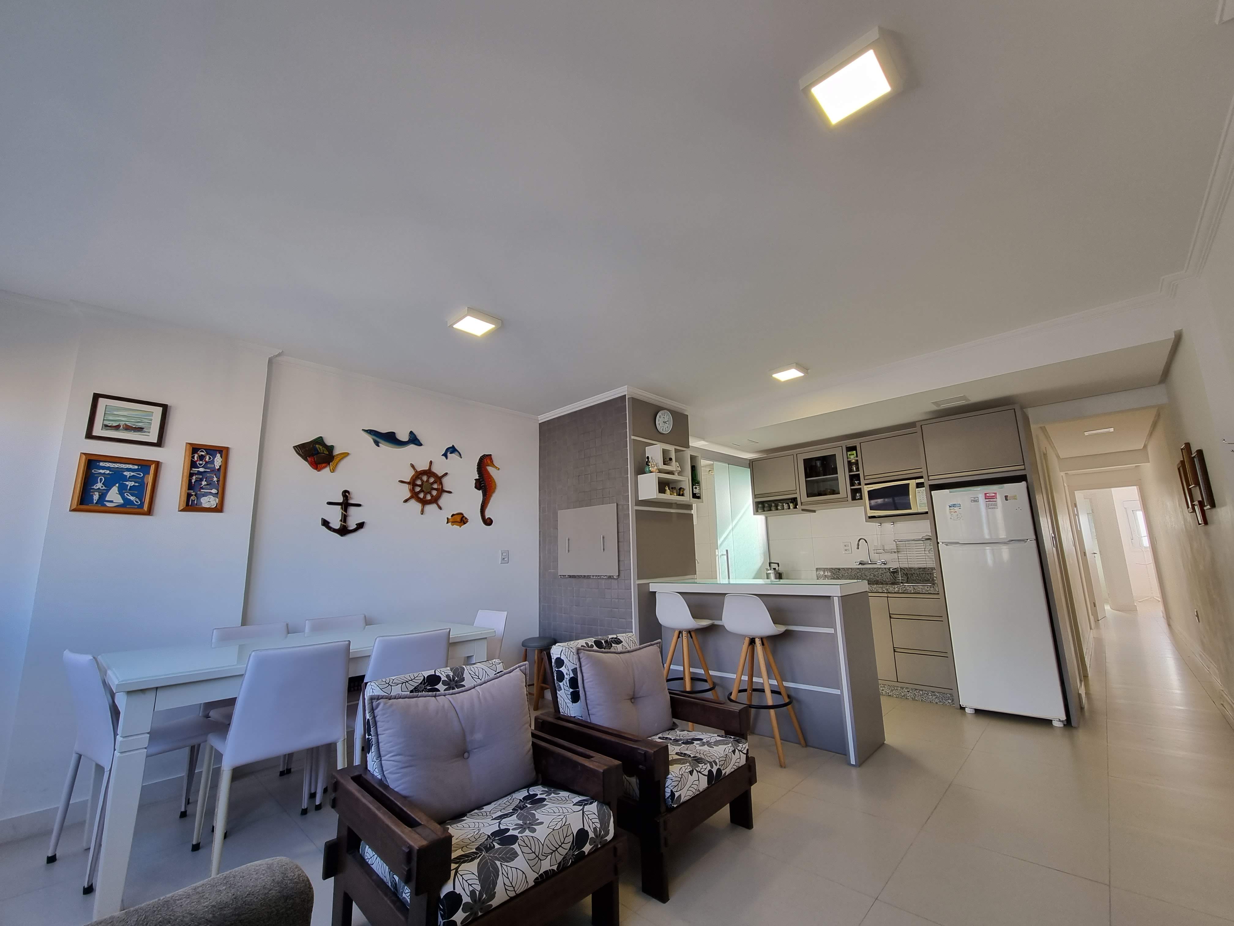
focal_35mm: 13
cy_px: 463
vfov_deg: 89.9
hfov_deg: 106.2
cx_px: 617
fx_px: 463
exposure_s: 1/120
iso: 80
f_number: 2.2
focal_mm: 2.2
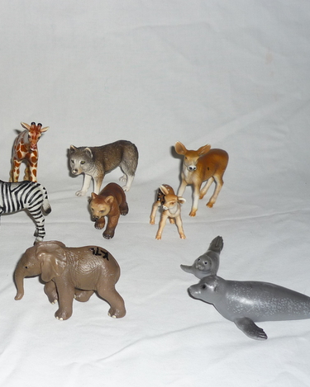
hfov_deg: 27.0
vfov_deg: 34.1
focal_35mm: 55
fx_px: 631
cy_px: 220
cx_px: 52
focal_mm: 5.5
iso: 100
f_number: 2.8
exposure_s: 1/30
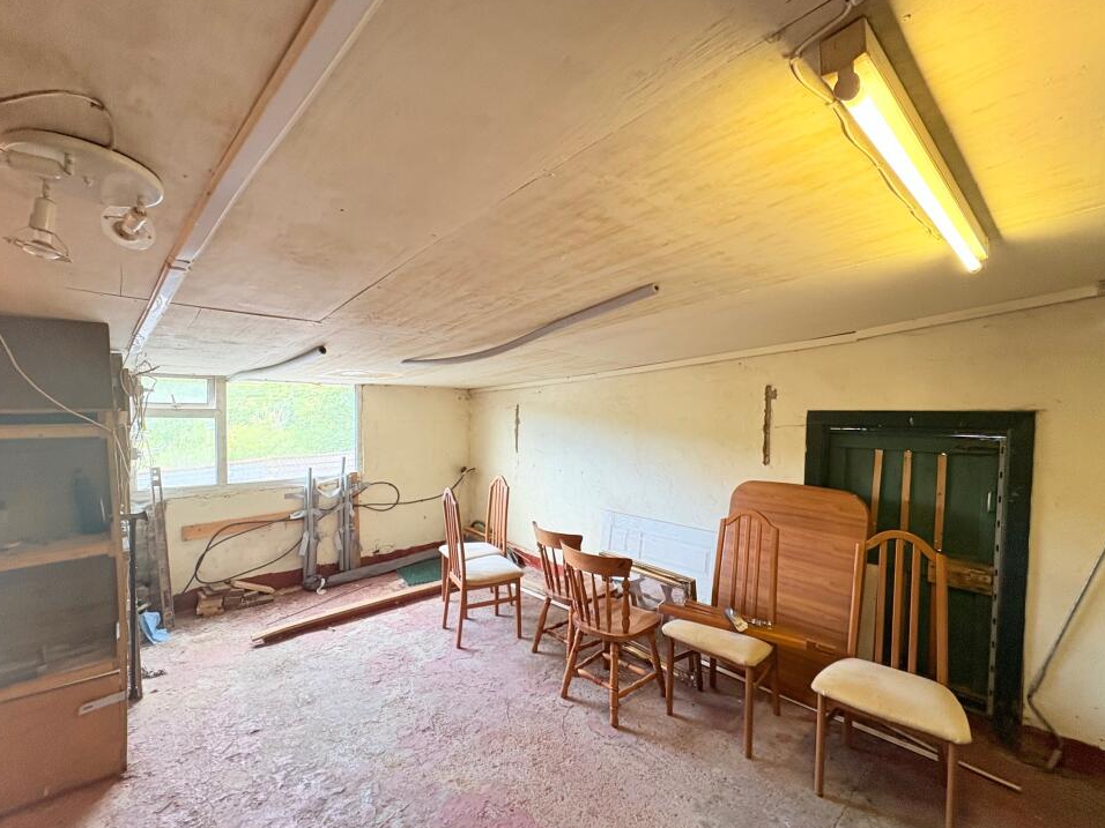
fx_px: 479
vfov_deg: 81.7
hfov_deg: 98.2
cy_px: 430
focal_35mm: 15
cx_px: 544
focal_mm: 2.22
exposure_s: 1/50
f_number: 2.2
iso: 200
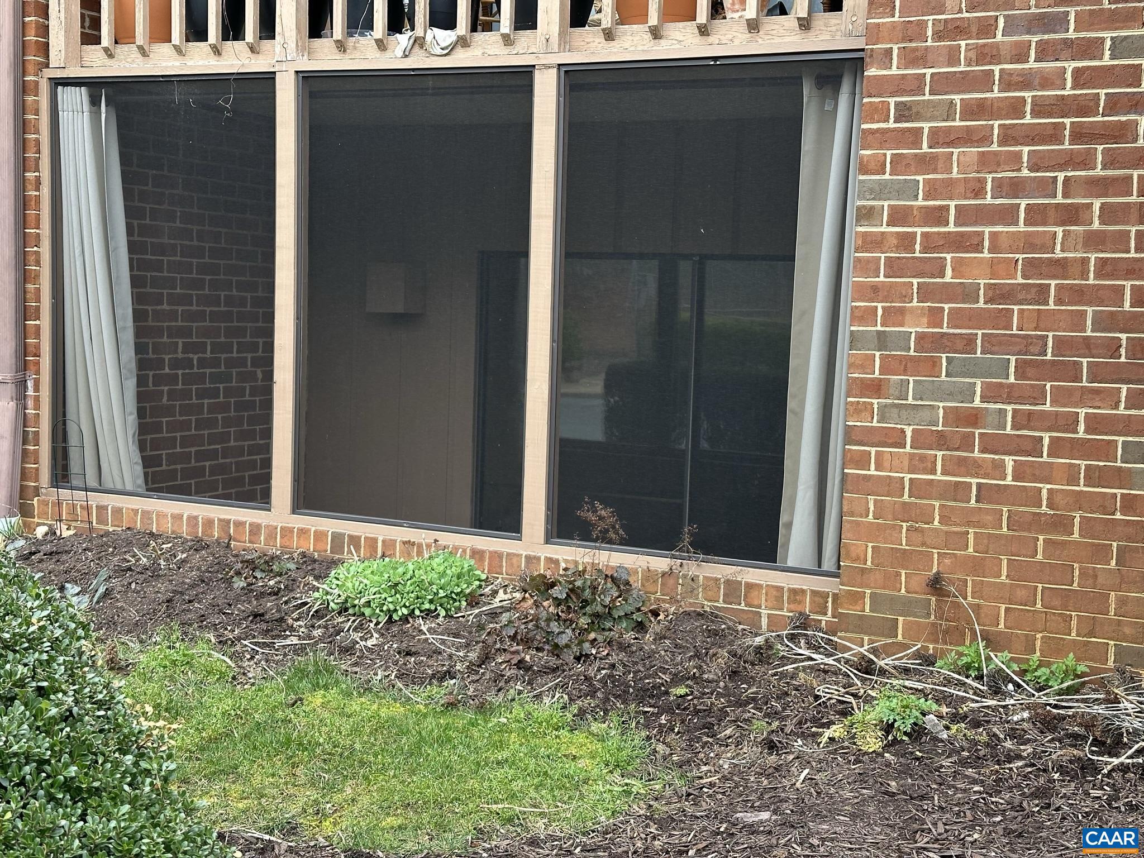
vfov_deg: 30.3
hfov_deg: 39.7
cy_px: 429
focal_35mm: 48
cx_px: 572
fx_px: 1586
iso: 50
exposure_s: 1/180
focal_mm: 6.86
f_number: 1.78
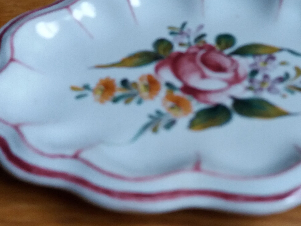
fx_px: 513
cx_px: 209
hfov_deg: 32.3
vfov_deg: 24.8
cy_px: 124
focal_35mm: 59
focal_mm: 3.7
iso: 160
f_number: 1.9
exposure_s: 1/17
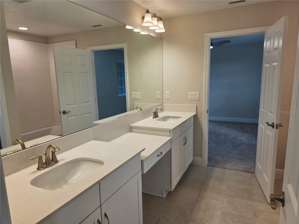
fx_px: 199
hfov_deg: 73.9
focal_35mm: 23
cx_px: 150
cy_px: 112
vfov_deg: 58.9
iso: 50
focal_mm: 6.3
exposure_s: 1/120
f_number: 1.7
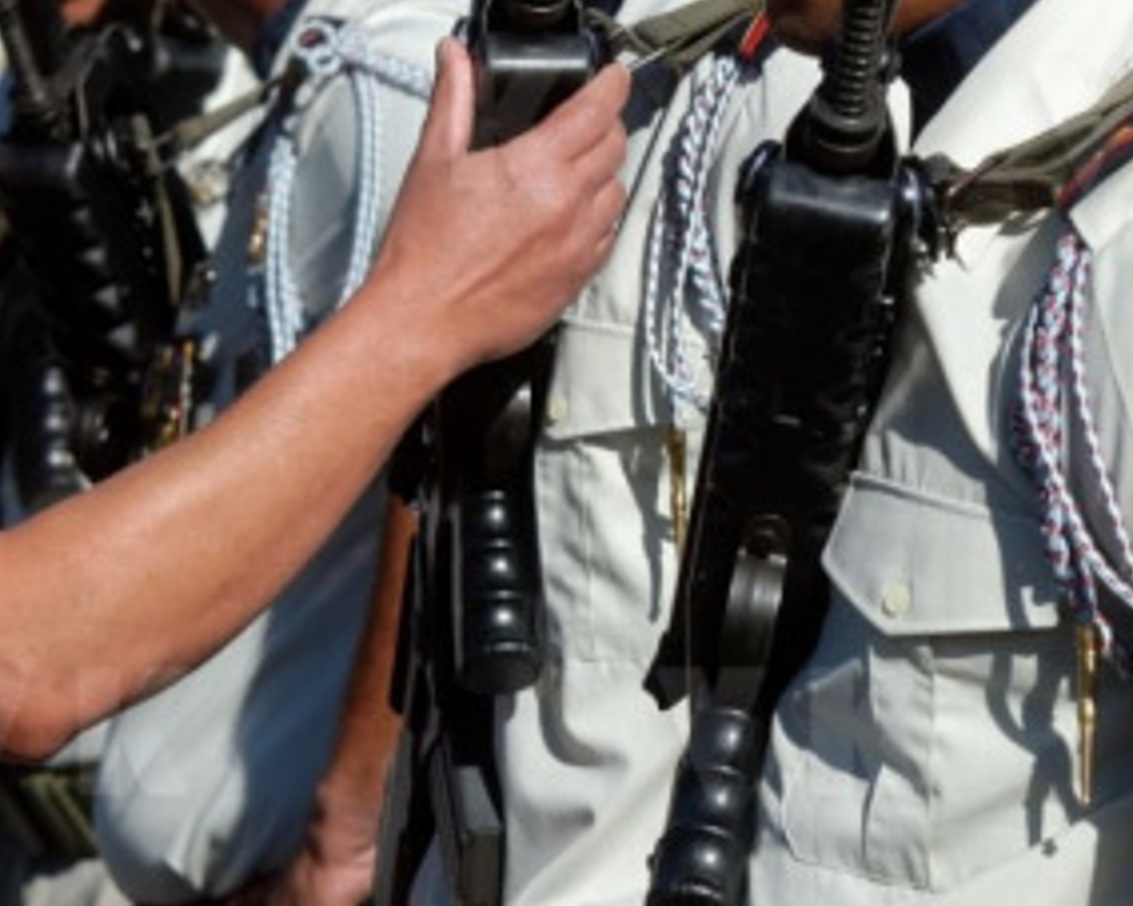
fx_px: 16570
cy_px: 247
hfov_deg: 3.9
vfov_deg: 3.1
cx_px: 52
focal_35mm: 494
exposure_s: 1/500
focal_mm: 125
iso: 160
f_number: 8
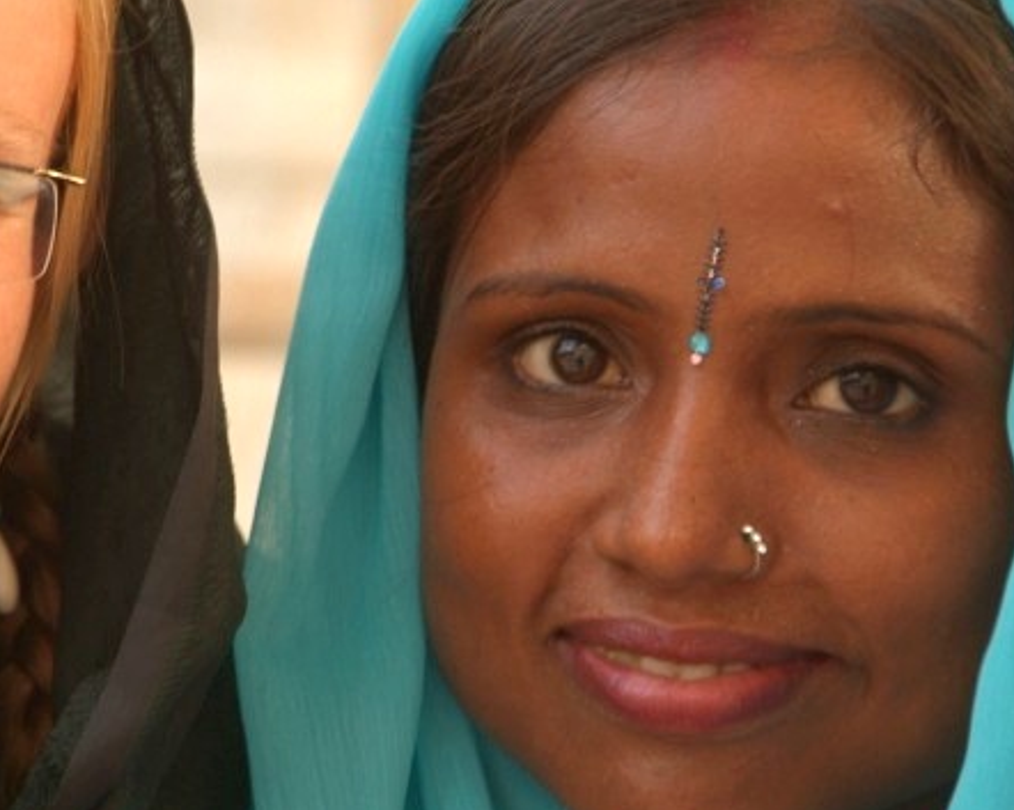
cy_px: 281
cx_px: 181
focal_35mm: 296
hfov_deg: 6.5
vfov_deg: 5.2
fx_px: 8877
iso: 400
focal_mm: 116
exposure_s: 1/60
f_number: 5.6
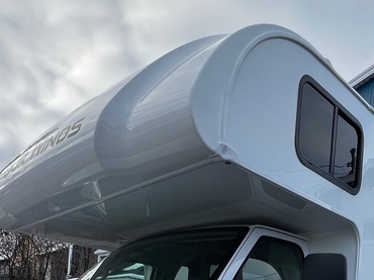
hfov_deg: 51.4
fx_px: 389
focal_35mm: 36
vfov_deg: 31.5
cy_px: 355
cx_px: 195
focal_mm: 1.57
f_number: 1.8
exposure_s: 1/582
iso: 32
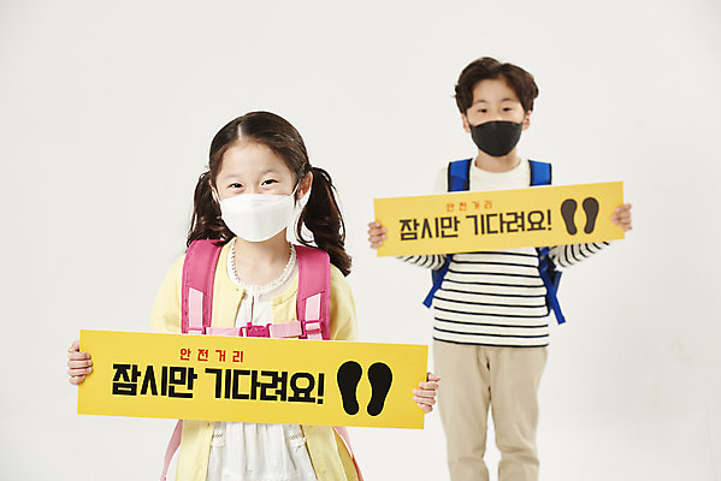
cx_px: 360
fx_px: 2404
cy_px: 240
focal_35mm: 120
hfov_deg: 17.1
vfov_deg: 11.4
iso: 125
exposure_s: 1/125
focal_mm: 120
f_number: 8
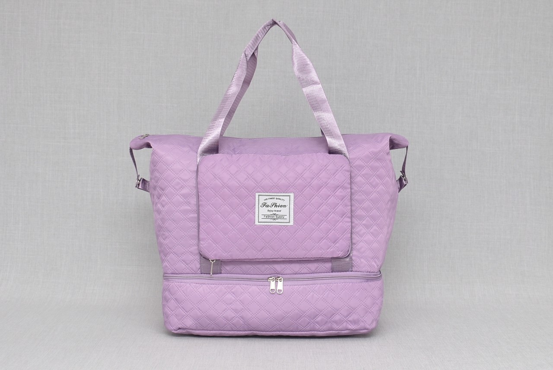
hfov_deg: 38.8
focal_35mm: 51
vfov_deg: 26.5
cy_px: 185
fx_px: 784
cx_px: 276
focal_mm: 34
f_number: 5.6
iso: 100
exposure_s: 1/60
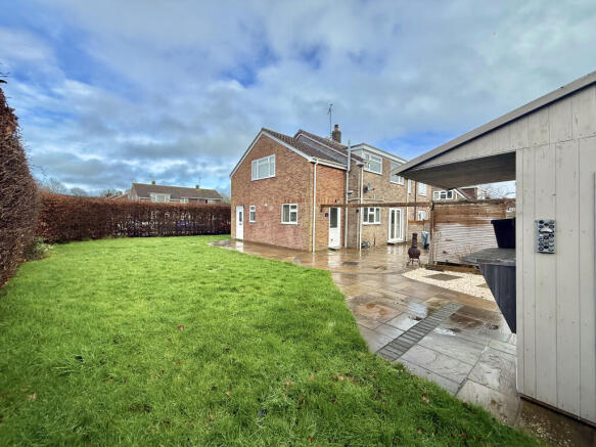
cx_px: 298
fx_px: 241
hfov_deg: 102.1
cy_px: 224
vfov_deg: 85.7
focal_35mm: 14
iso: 50
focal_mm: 2.22
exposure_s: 1/709
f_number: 2.2
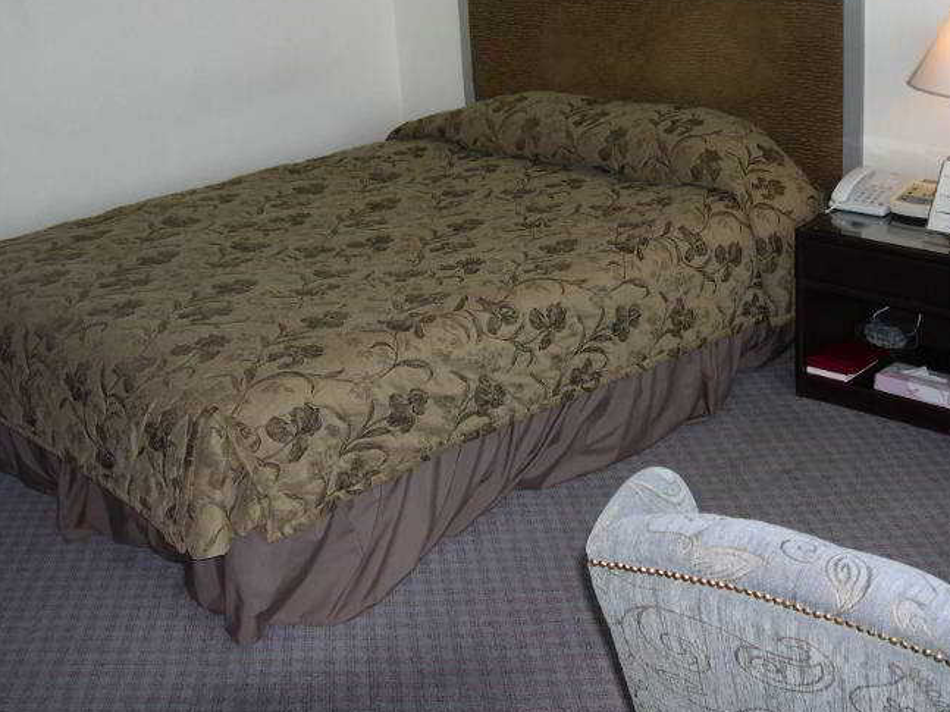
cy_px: 302
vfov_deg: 30.8
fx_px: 1290
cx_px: 584
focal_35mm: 47
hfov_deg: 40.2
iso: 115
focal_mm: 8
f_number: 2.8
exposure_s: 1/60
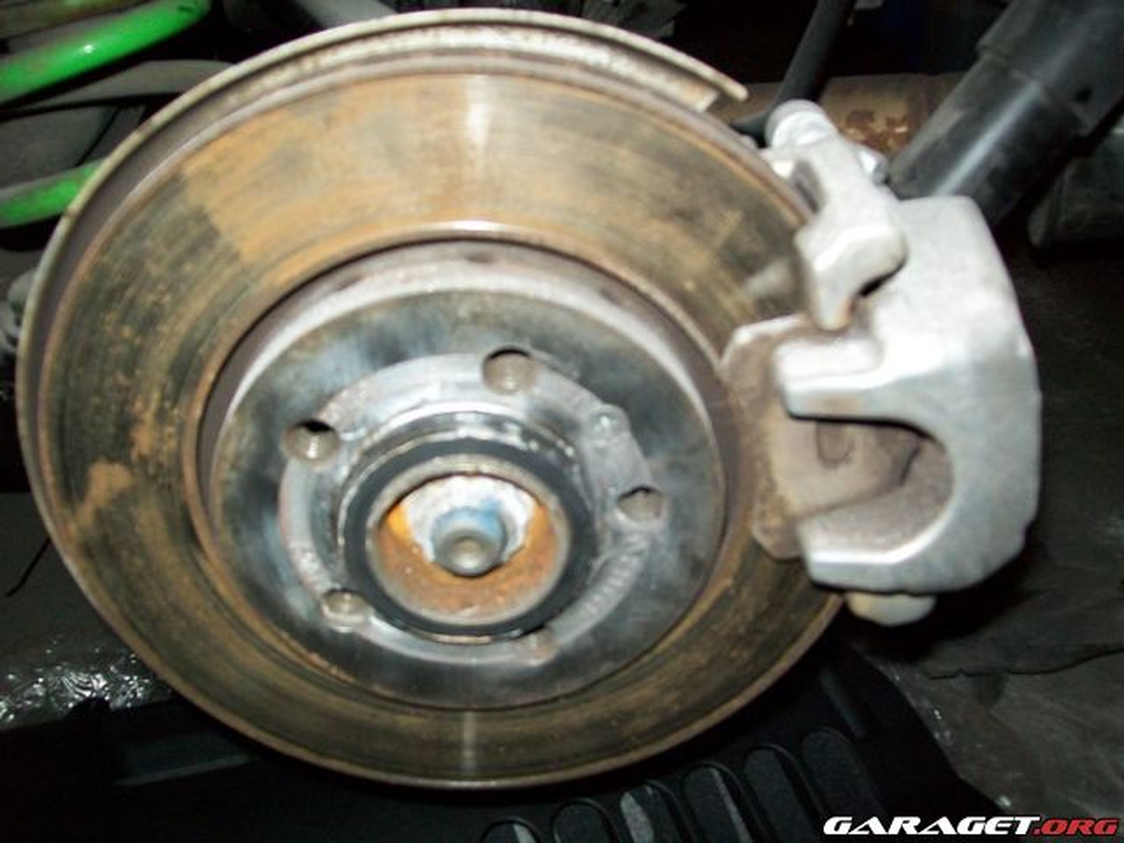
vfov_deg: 39.7
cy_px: 422
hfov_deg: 51.4
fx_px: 1169
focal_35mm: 36
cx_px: 562
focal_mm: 6
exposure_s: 1/60
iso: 160
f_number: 2.7
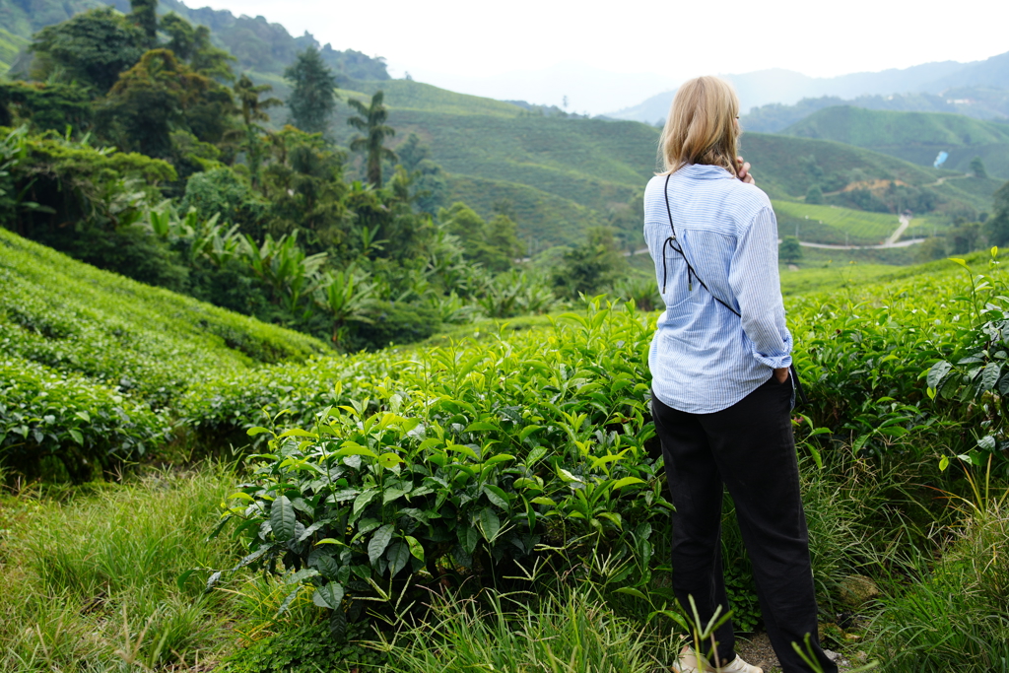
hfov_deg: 47.4
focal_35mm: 41
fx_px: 1149
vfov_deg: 32.6
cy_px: 336
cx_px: 504
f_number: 5
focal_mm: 41
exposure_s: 1/160
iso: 100
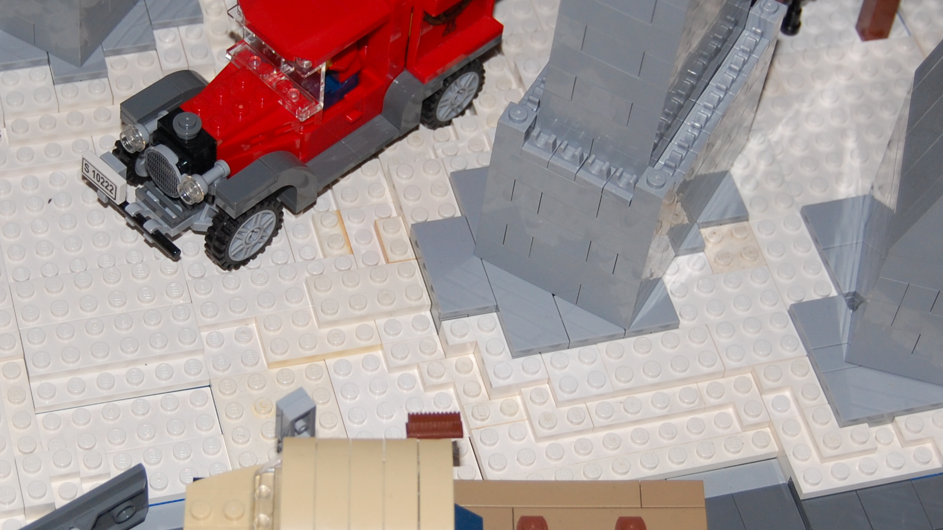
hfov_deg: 21.1
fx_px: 2525
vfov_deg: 12.0
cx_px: 335
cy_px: 207
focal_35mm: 101
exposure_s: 1/60
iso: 400
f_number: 4.8
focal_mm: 38
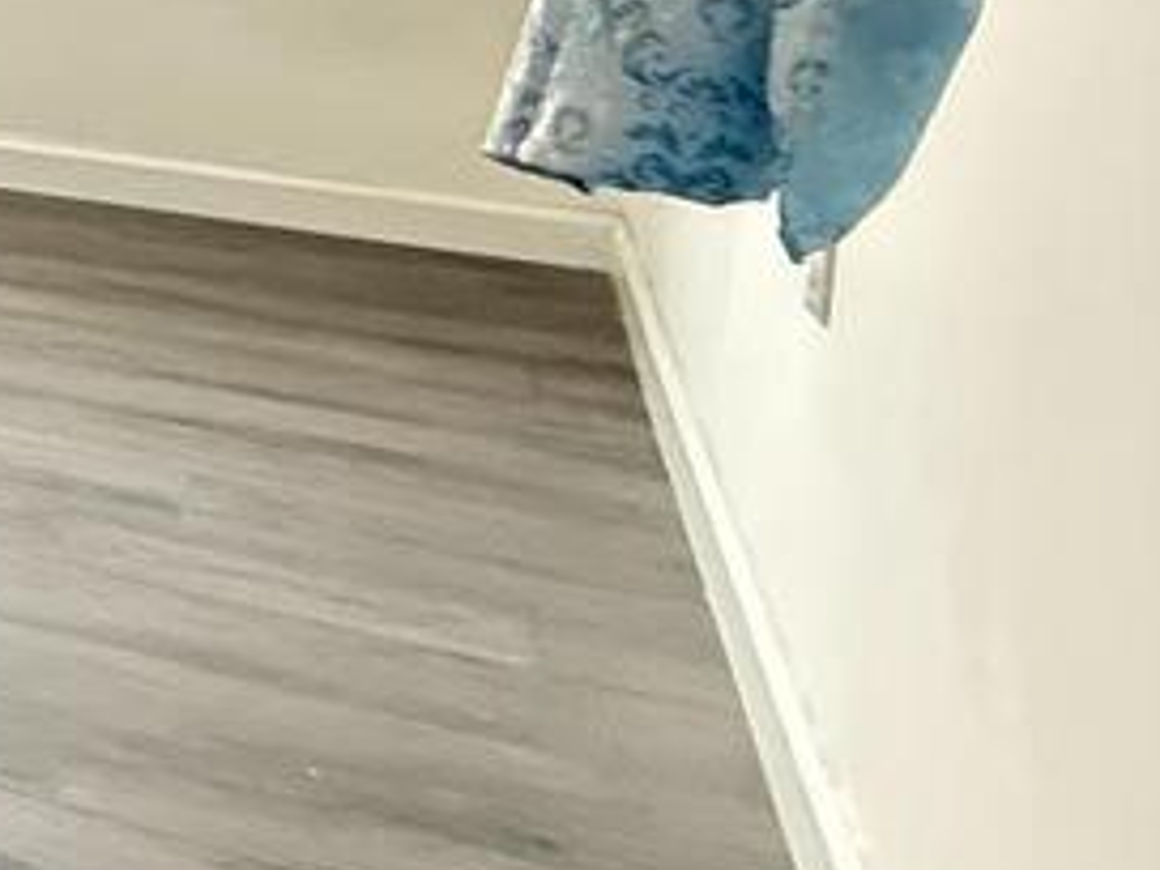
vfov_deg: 18.6
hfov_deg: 14.7
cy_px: -247
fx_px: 2480
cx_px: -1697
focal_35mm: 74
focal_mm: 2.22
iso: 1000
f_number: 2.2
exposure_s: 1/40
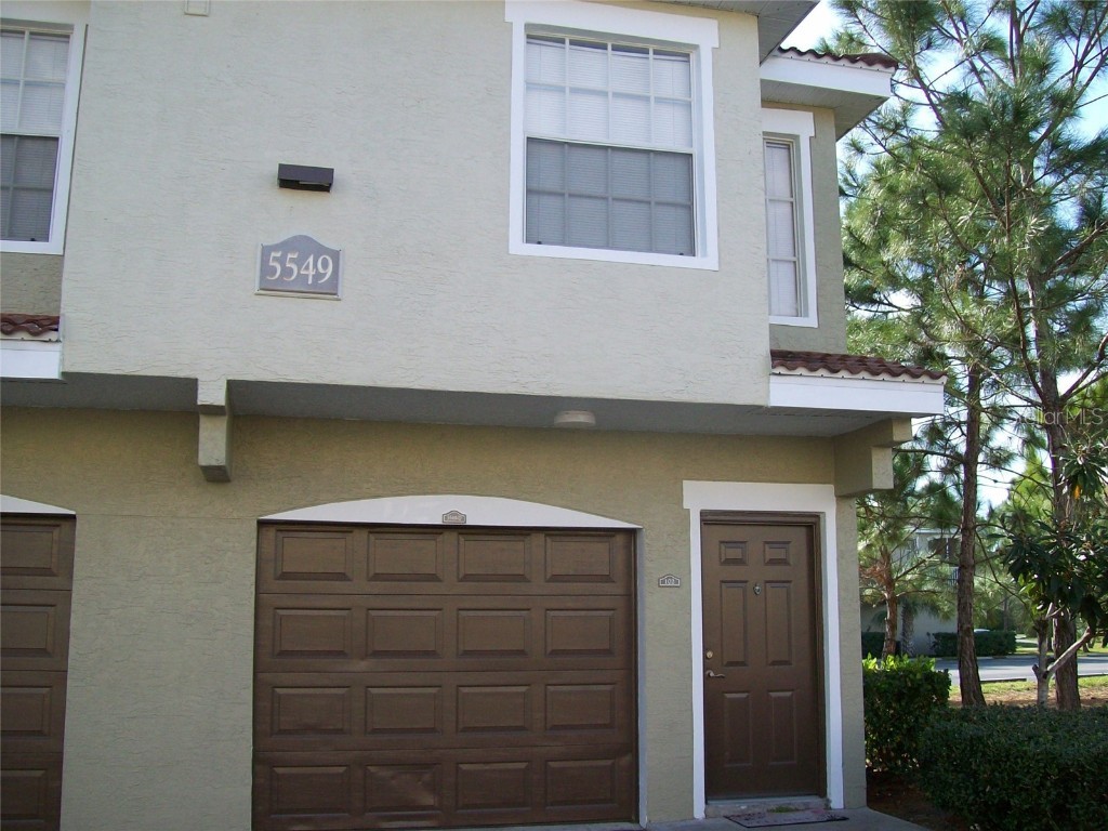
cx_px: 554
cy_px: 416
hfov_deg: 51.4
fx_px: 1152
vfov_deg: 39.7
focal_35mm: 36
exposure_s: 1/476
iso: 80
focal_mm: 6
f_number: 2.7
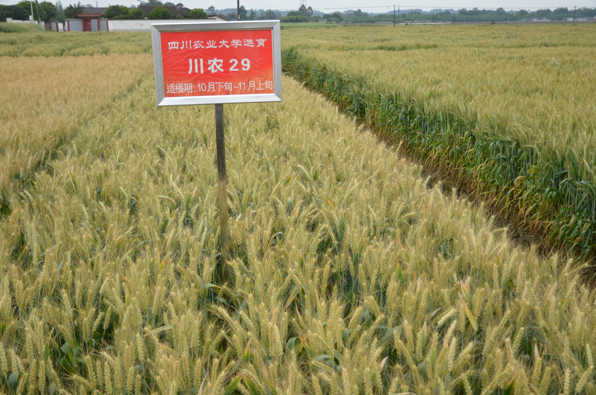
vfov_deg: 34.1
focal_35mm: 39
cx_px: 298
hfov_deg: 49.6
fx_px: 644
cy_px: 198
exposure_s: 1/1500
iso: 400
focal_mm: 26
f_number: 4.8
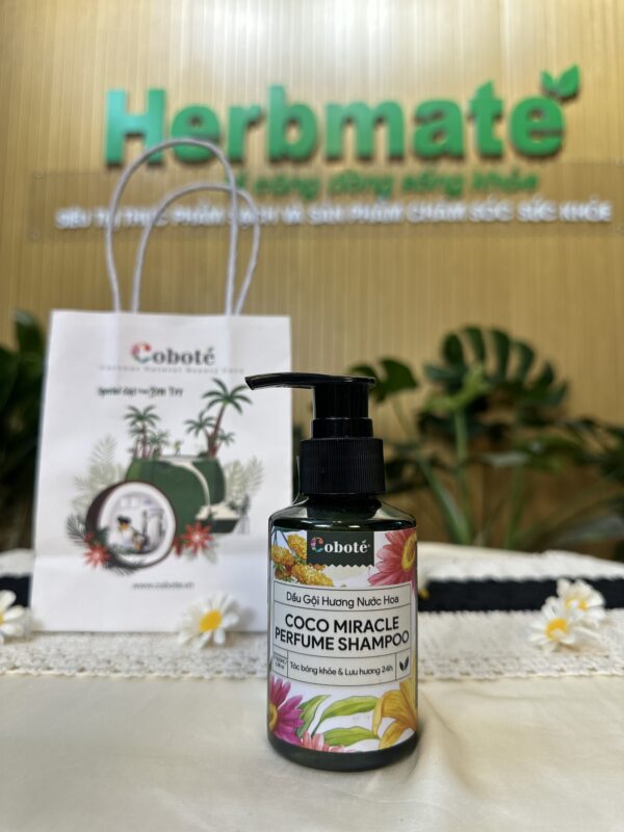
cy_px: 416
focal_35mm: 24
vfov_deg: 71.6
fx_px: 577
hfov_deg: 56.8
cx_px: 312
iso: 100
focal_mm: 6.86
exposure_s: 1/100
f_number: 1.78
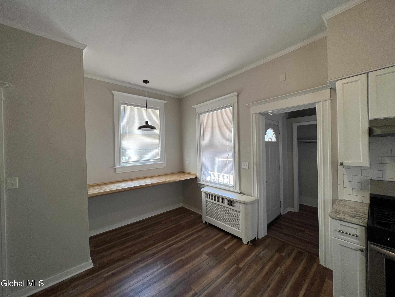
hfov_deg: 106.2
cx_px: 198
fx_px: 148
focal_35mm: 13
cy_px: 148
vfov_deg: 89.9
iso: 64
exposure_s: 1/99
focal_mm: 1.57
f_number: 1.8
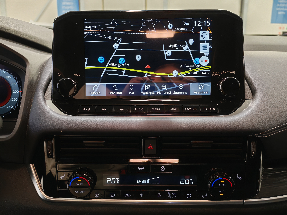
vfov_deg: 42.9
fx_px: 274
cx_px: 144
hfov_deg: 55.4
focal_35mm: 33
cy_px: 108
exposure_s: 1/50
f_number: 1.9
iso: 640
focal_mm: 6.12
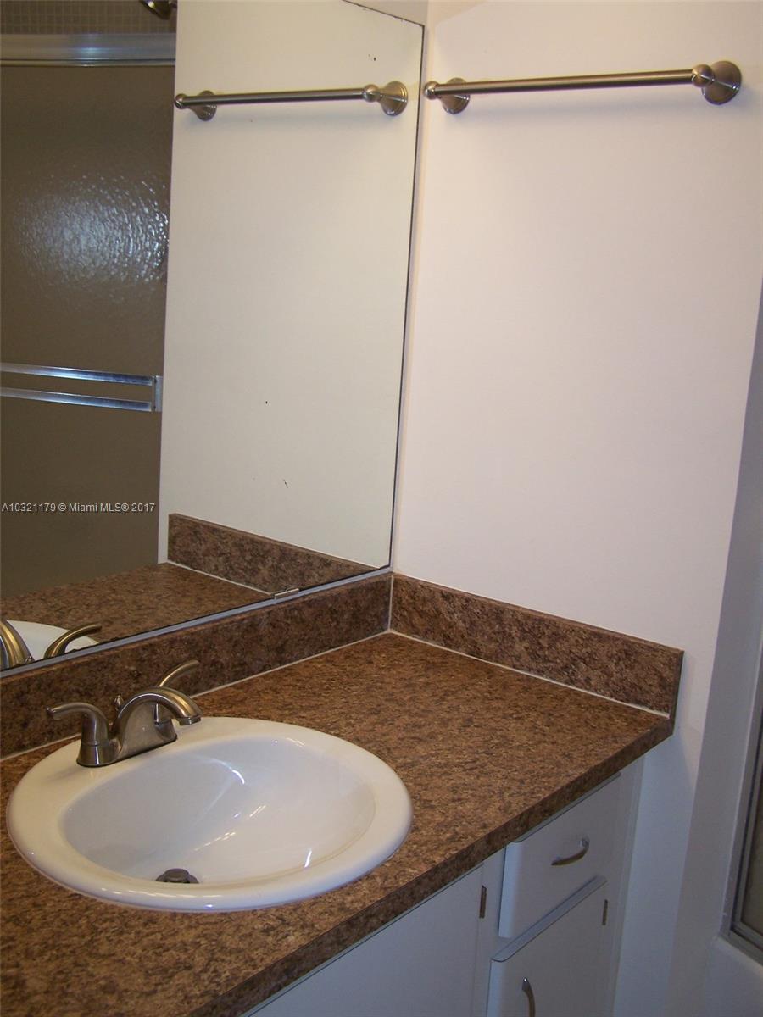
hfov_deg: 37.7
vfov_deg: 49.0
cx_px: 382
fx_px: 1117
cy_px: 508
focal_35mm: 38
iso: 80
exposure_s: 1/60
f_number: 2.8
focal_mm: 6.3
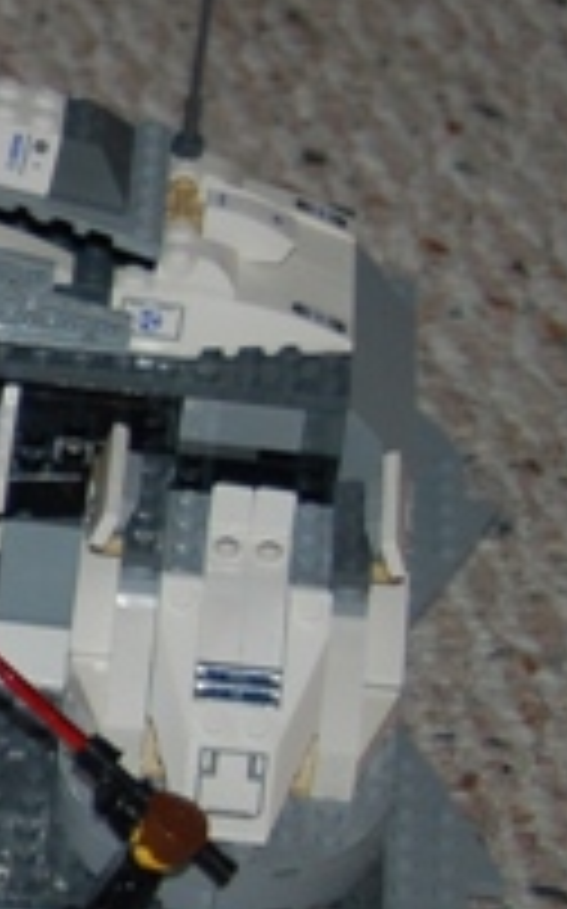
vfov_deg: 11.5
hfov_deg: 6.8
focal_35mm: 182
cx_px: -770
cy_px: 526
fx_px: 4506
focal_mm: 32
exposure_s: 1/60
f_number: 3.8
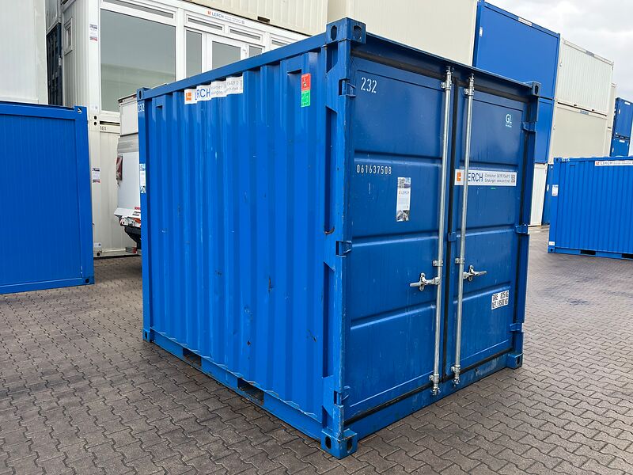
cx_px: 316
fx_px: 475
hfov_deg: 67.3
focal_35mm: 26
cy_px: 238
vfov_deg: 53.1
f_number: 1.6
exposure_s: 1/121
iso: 64
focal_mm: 5.1
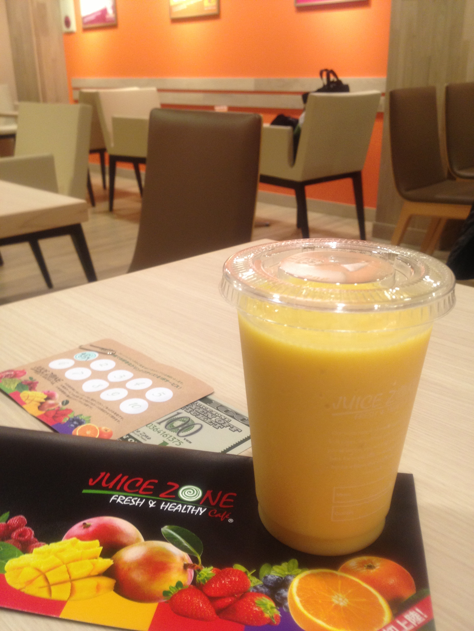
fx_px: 639
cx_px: 237
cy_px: 316
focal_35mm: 35
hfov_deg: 40.7
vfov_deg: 52.6
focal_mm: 4.28
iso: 100
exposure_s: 1/20
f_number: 2.4
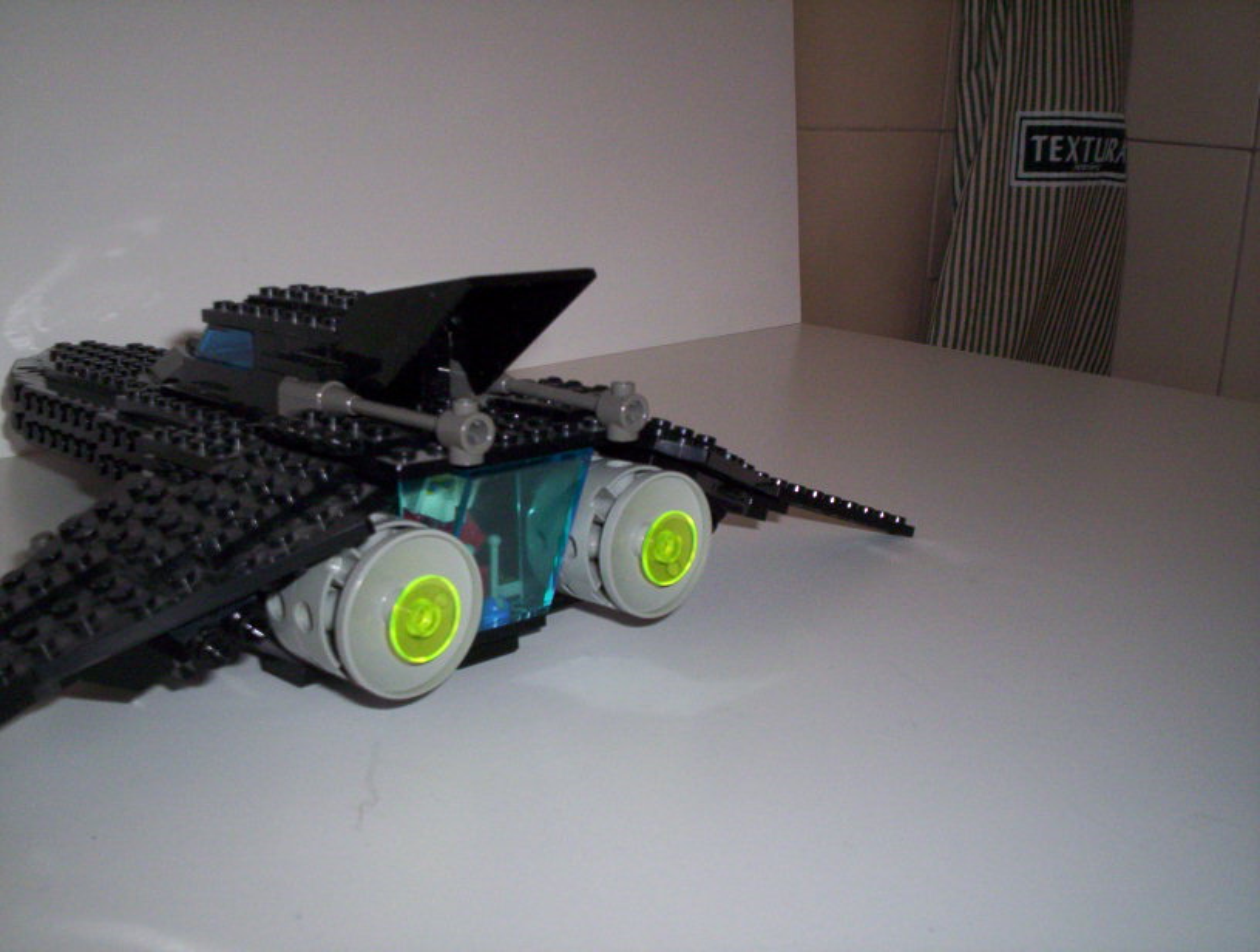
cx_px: 630
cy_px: 476
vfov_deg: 37.9
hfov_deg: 48.9
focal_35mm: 38
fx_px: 1386
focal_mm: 4.99
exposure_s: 1/60
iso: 140
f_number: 4.5
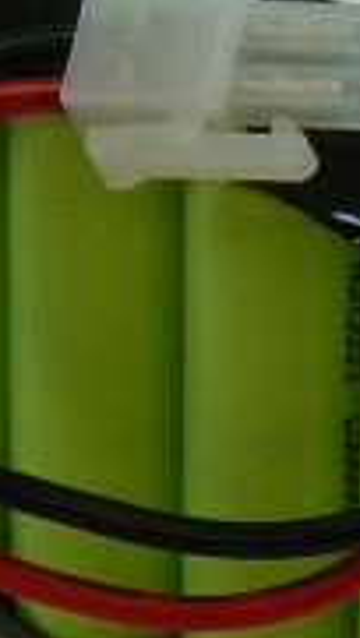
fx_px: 10964
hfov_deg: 1.9
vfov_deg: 3.3
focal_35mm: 647
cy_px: 307
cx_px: 360
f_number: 3.4
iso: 100
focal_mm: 17.4
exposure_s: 1/50
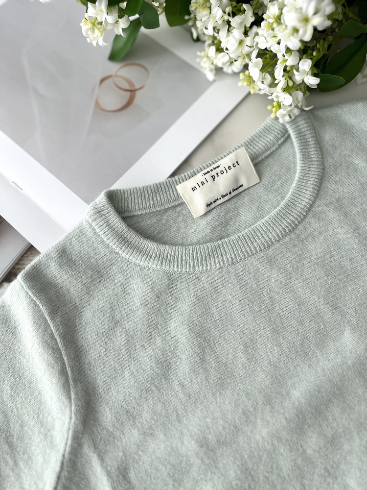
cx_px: 184
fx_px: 368
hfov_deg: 53.1
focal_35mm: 26
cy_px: 245
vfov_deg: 67.3
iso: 50
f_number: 1.6
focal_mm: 5.1
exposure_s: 1/297
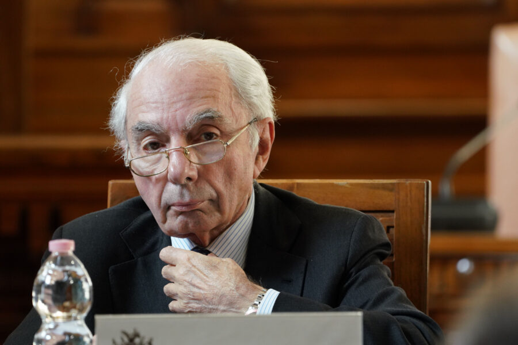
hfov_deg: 3.4
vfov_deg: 2.3
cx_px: 259
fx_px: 8633
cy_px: 172
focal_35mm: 600
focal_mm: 400
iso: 2000
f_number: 6.3
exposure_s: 1/125
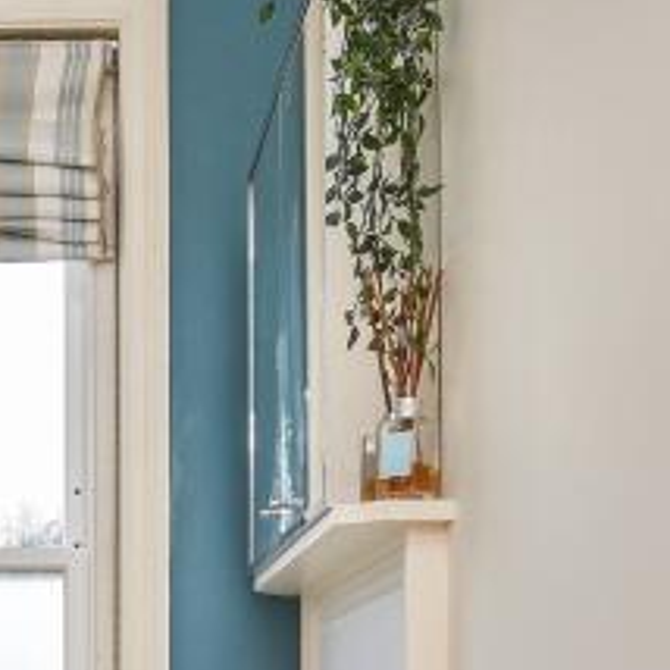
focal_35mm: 61
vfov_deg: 26.0
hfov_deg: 27.5
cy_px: 739
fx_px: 1336
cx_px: 122
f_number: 9
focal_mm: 15
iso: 640
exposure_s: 1/100
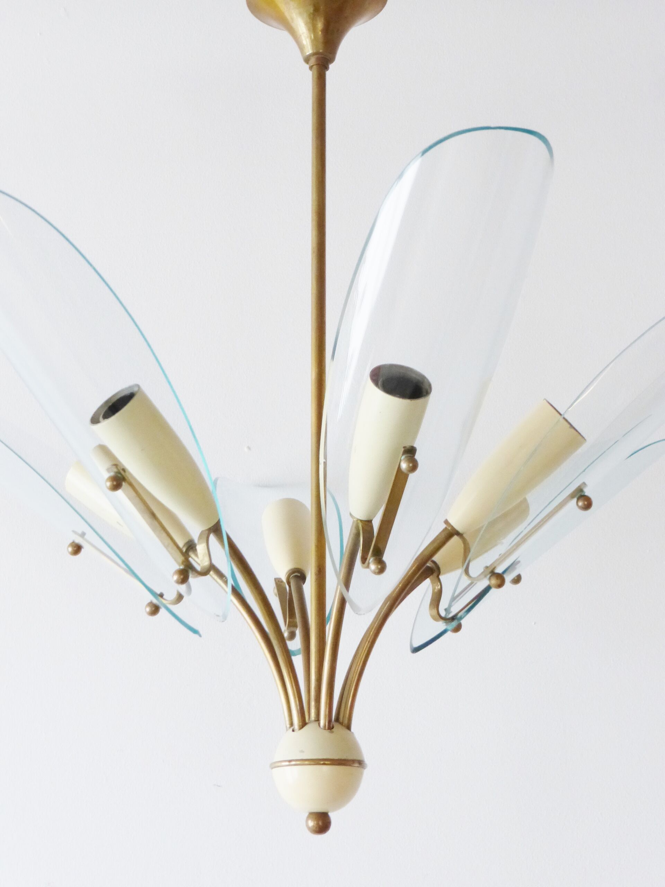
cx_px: 332
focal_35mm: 69
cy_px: 444
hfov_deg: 21.3
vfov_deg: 28.2
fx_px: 1767
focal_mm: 11.7
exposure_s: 1/40
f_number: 4.9
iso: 400
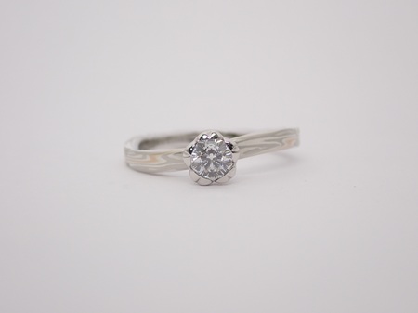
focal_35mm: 82
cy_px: 156
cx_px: 209
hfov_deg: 23.8
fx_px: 990
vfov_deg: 18.0
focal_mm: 14.62
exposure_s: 1/125
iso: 200
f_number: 4.3
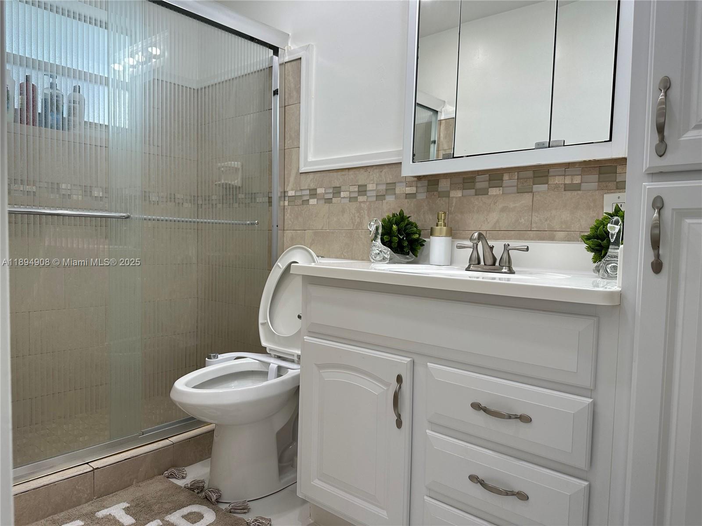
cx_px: 351
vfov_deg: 56.8
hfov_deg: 71.6
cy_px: 263
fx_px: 487
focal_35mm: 24
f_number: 1.78
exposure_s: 1/187
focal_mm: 6.86
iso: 64
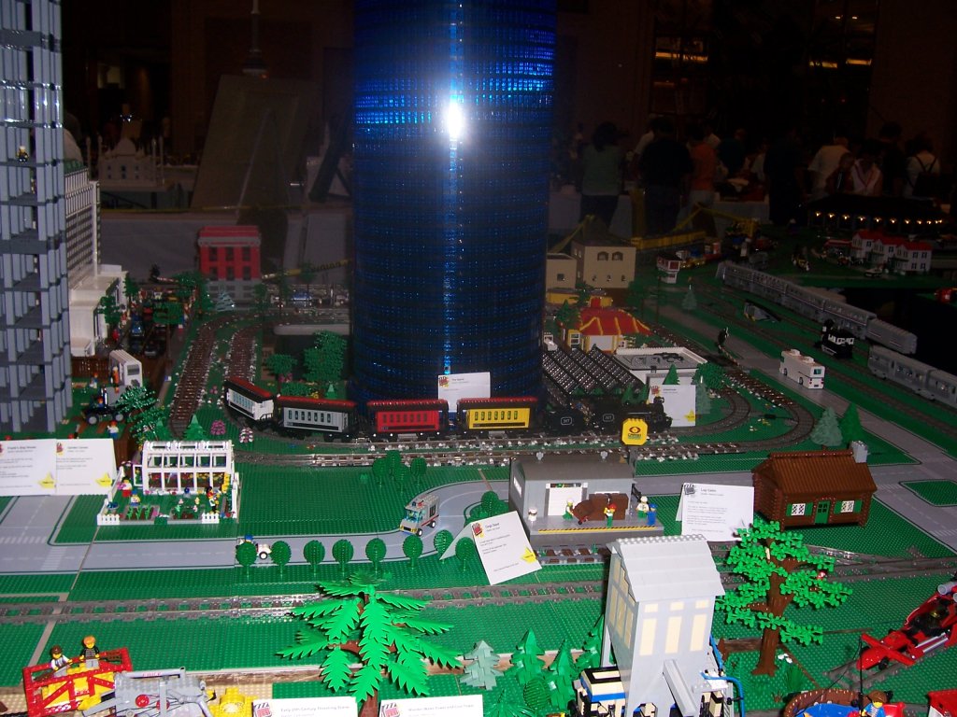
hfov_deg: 54.0
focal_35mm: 34
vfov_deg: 41.8
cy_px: 358
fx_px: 940
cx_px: 478
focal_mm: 5.6
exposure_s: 1/60
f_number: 2.7
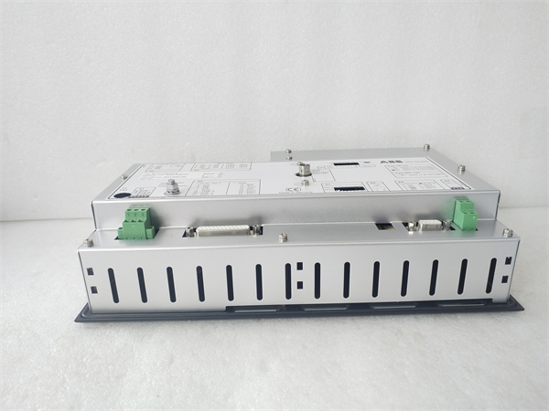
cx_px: 274
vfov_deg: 53.1
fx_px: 412
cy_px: 206
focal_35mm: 26
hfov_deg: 67.3
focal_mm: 4.75
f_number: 1.8
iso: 208
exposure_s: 1/50
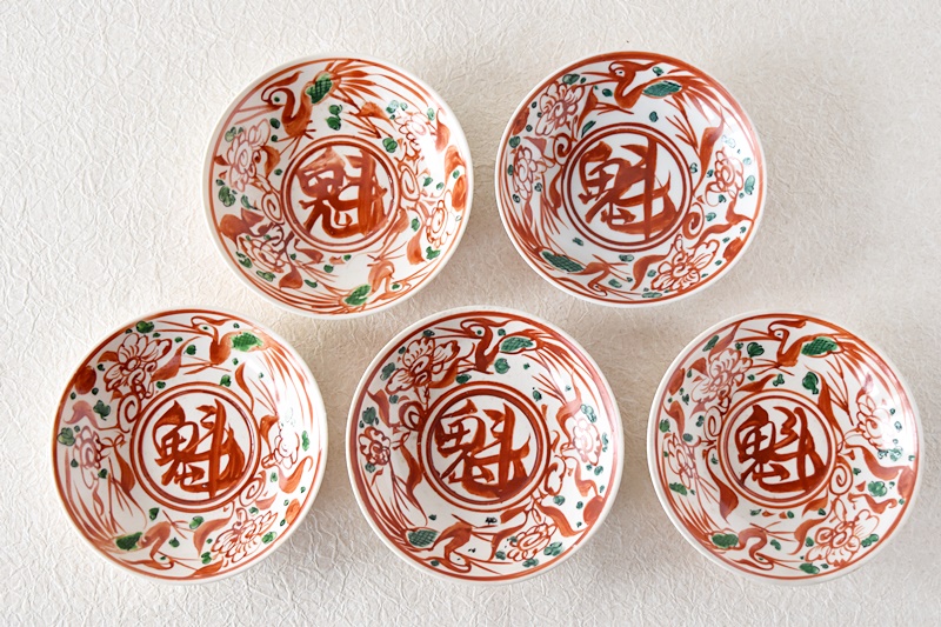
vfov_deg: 23.8
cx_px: 470
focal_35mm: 57
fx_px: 1490
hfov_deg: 35.1
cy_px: 314
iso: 800
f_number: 5.6
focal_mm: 38
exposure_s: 1/6
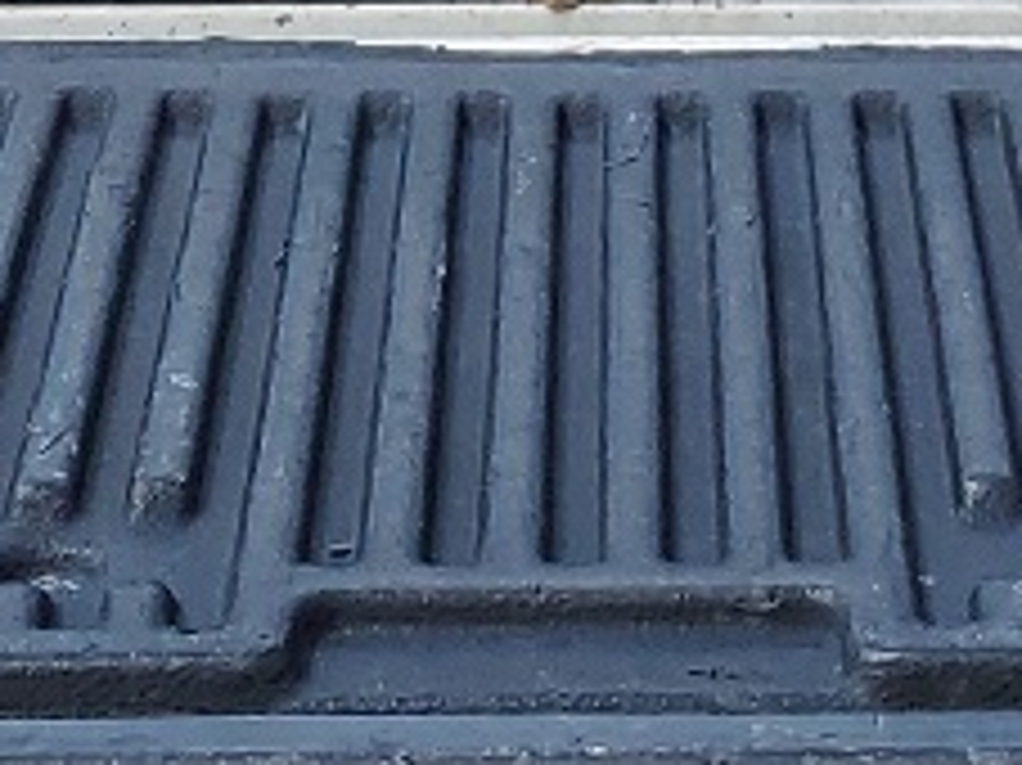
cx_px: 630
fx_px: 5400
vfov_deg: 7.9
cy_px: -562
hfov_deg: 10.8
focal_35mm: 183
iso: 50
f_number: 1.5
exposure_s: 1/2500
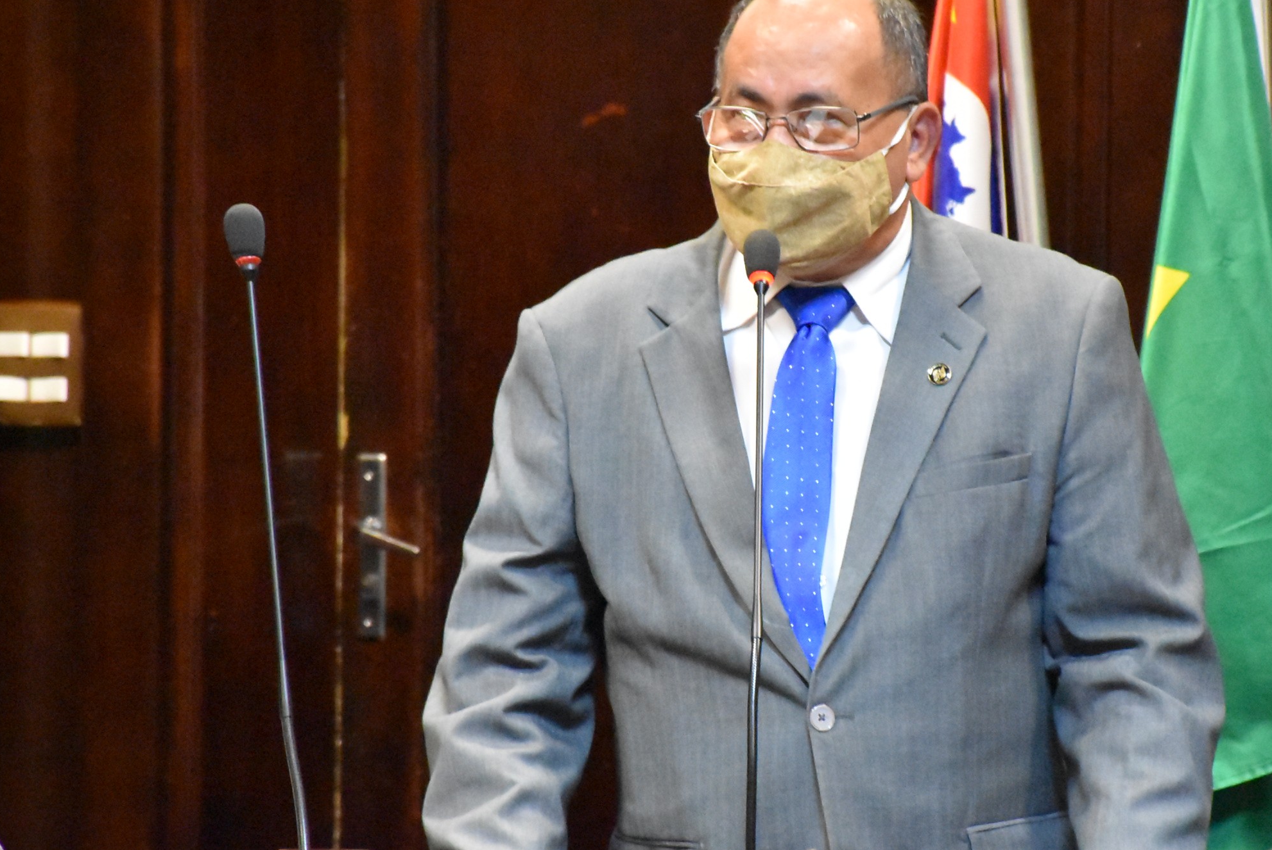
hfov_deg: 6.5
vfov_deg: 4.3
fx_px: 11209
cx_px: 753
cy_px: 390
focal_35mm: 317
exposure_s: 1/100
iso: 12800
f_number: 5.6
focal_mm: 140
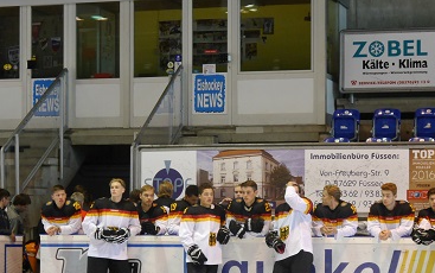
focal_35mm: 111
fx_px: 1317
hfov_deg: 18.8
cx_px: 230
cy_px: 230
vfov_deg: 11.8
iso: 800
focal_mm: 26
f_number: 4.7
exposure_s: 1/60
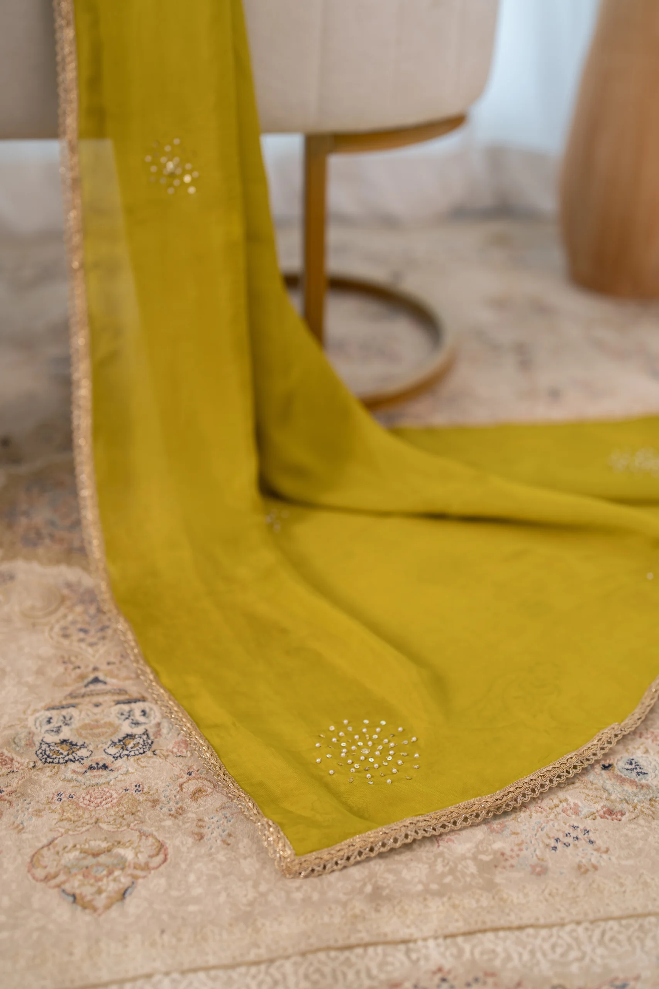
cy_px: 494
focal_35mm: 50
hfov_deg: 27.0
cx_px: 330
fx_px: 1373
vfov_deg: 39.6
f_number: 2
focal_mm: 50
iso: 200
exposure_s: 1/160
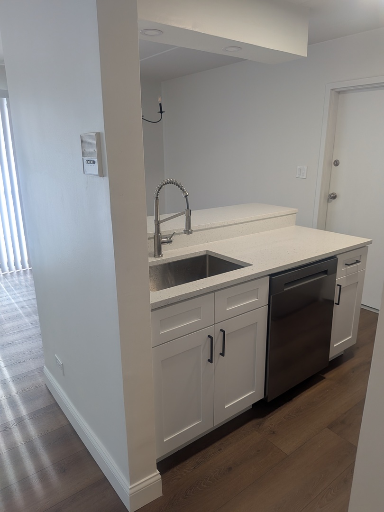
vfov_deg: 71.6
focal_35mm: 24
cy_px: 256
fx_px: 355
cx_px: 192
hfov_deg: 56.8
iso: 49
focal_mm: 4.53
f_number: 1.7
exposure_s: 1/40
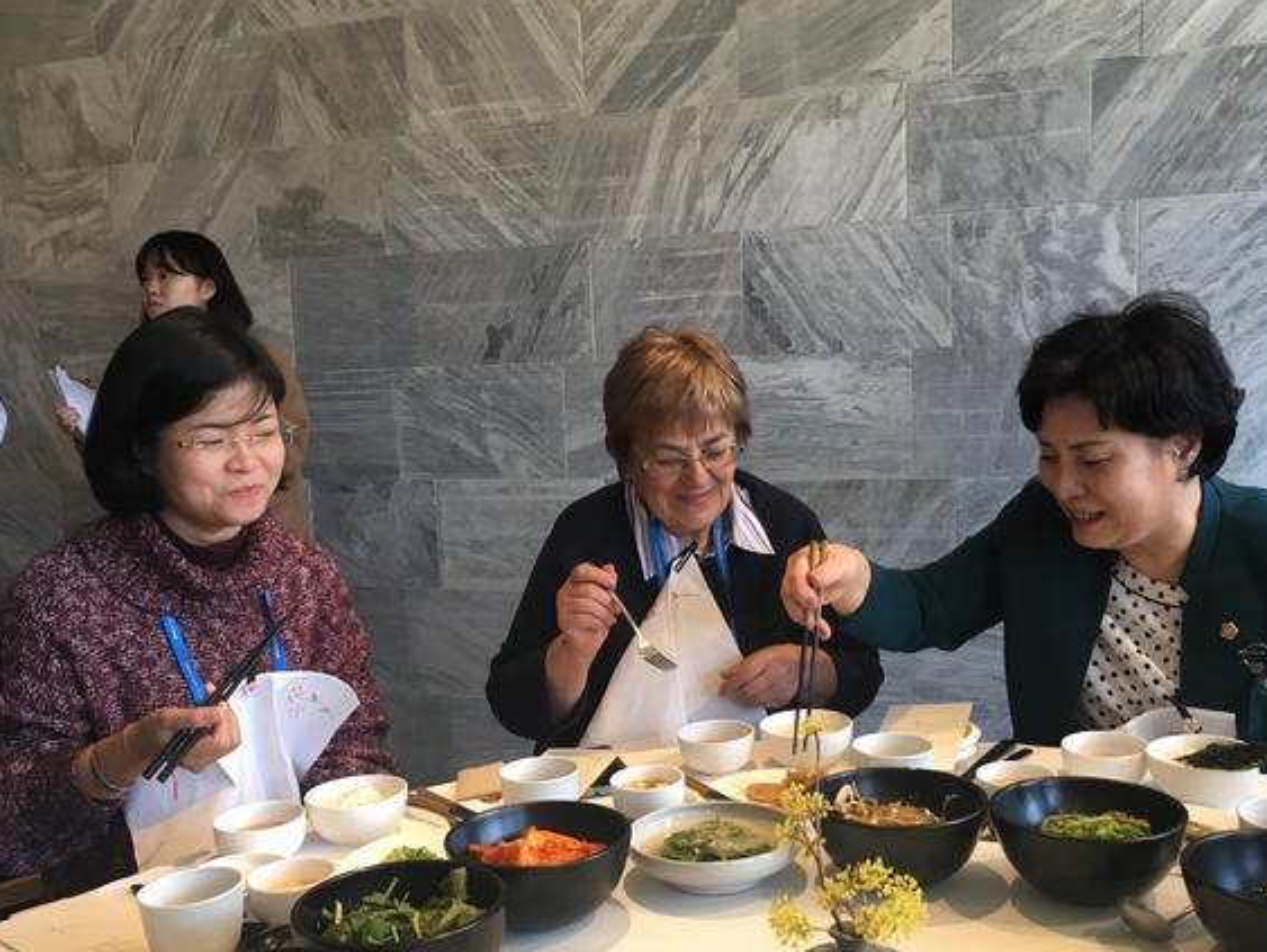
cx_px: 655
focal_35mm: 35
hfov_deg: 52.6
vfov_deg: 40.7
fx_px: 1282
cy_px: 518
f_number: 2.2
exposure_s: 1/30
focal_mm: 4.15
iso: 32
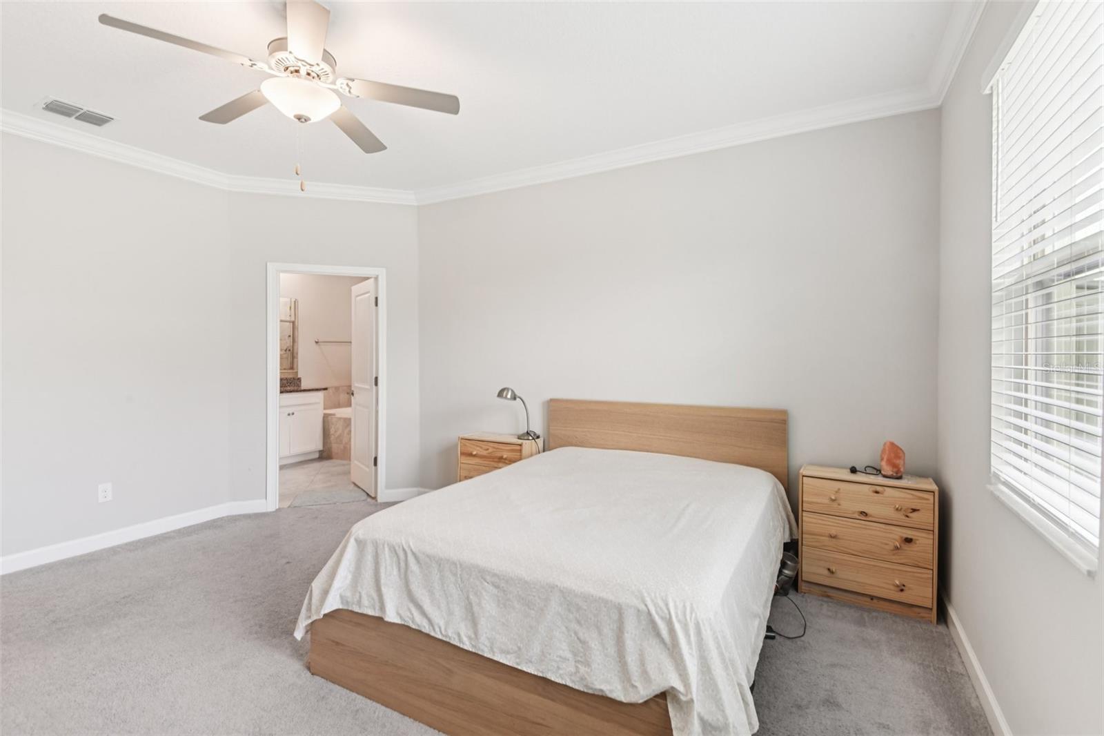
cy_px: 368
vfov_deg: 73.7
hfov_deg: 96.7
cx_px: 552
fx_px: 491
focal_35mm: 16
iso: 400
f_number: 8
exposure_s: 1/13
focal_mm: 16
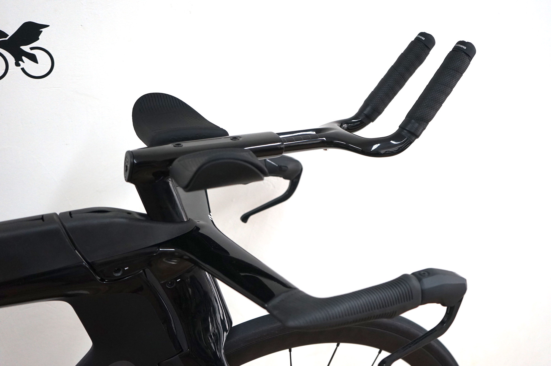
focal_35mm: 41
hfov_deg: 47.4
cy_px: 183
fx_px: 627
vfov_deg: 32.6
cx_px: 276
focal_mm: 41
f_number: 4.5
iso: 1250
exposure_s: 1/160
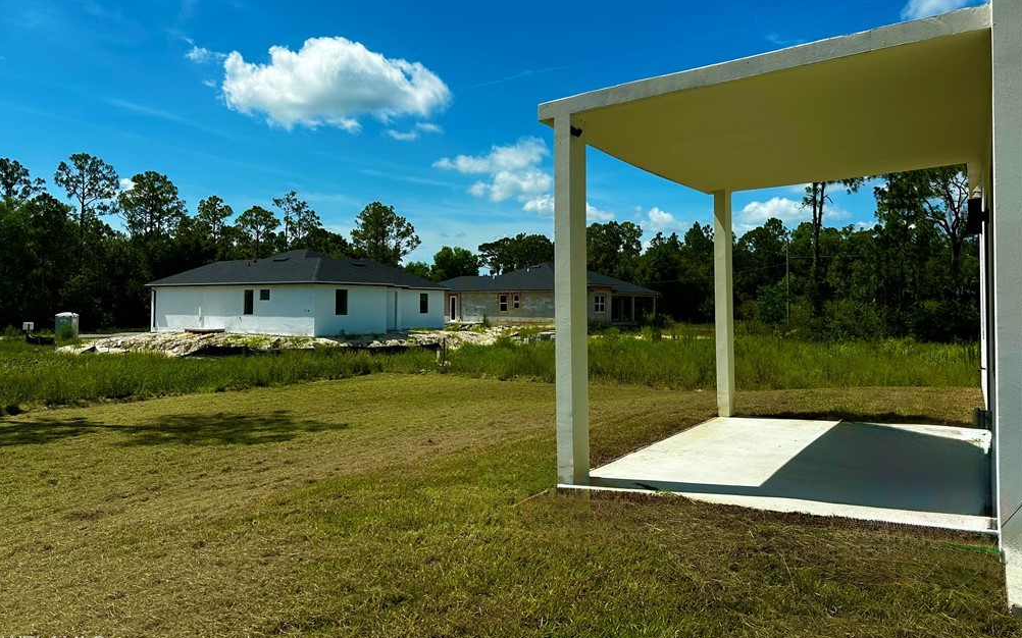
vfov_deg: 47.5
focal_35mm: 26
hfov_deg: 70.4
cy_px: 276
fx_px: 724
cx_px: 504
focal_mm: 6.86
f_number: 1.78
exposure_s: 1/7576
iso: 80
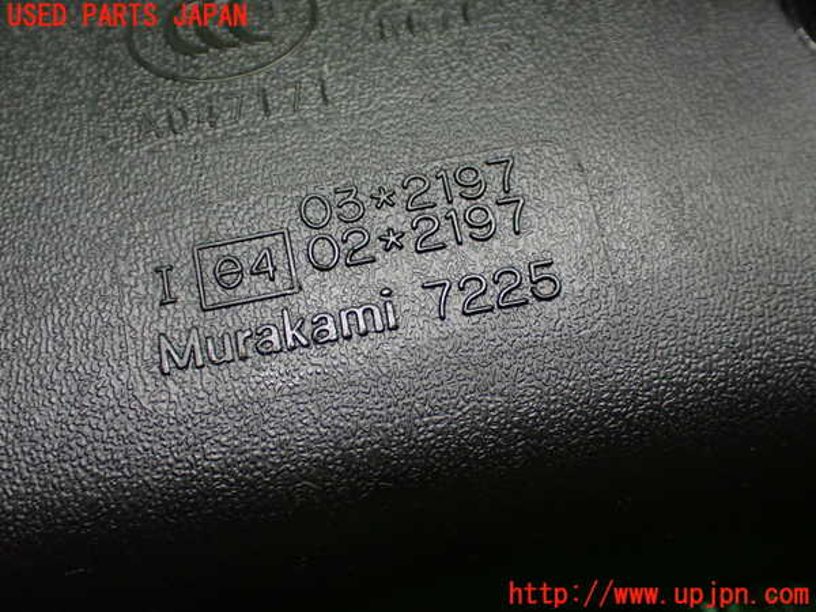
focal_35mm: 47
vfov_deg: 30.9
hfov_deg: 40.4
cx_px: 408
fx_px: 1108
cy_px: 306
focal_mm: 8.4
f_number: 3.1
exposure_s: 1/60
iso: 800
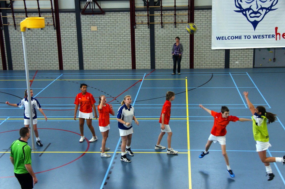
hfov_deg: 35.9
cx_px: 140
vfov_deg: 24.4
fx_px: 439
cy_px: 97
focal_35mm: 56
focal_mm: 35
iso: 800
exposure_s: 1/100
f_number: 5.6
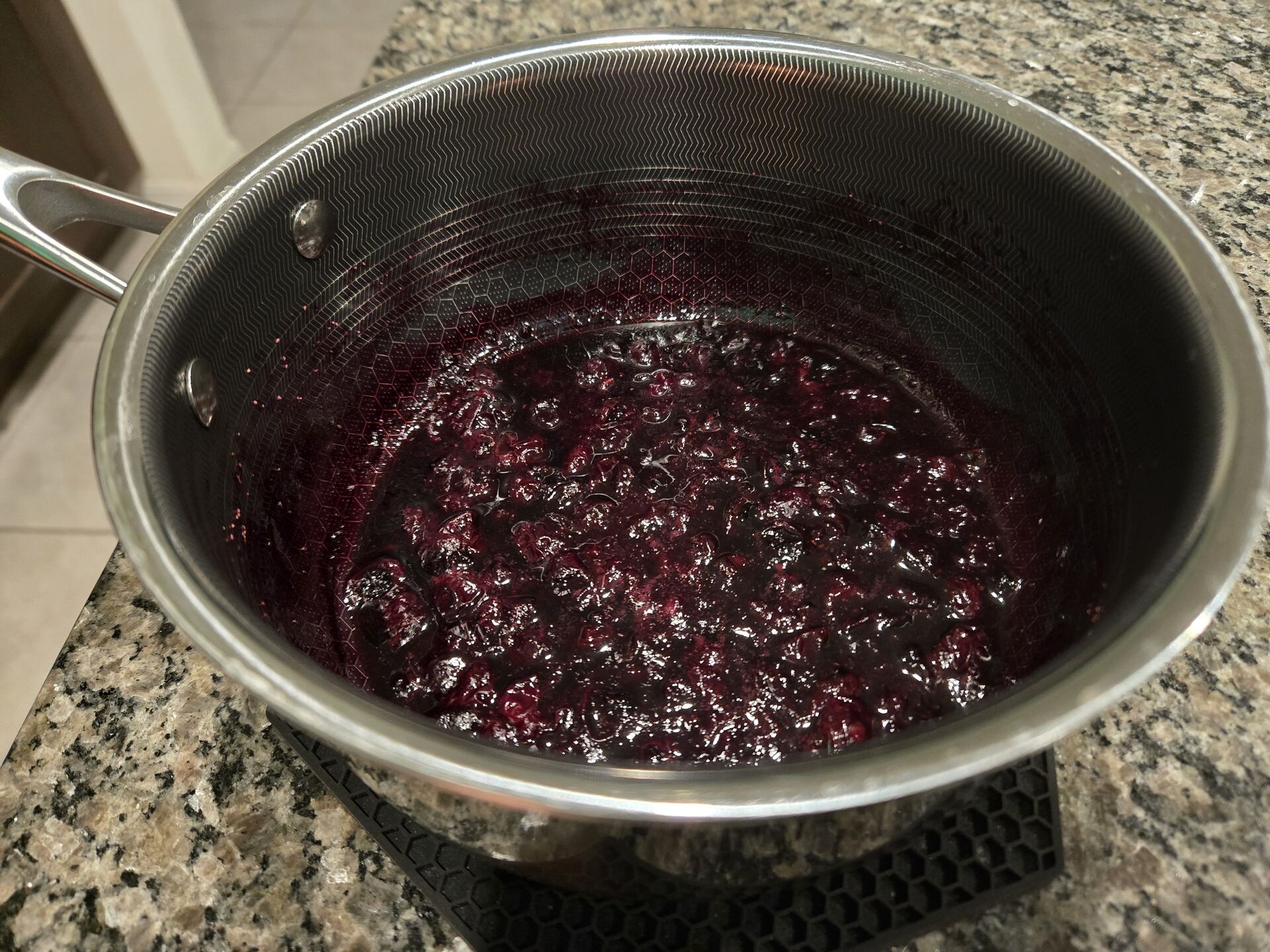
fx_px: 844
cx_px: 635
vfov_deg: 58.9
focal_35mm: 23
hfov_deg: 73.9
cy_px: 476
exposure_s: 1/40
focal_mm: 5.4
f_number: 1.8
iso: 1600
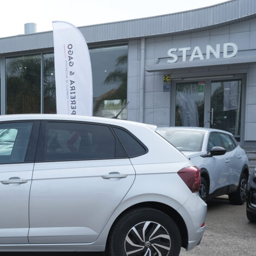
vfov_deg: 30.7
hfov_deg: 28.7
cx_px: -12
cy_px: 181
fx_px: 460
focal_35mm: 55
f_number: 9
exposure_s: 1/100
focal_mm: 19.7
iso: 160
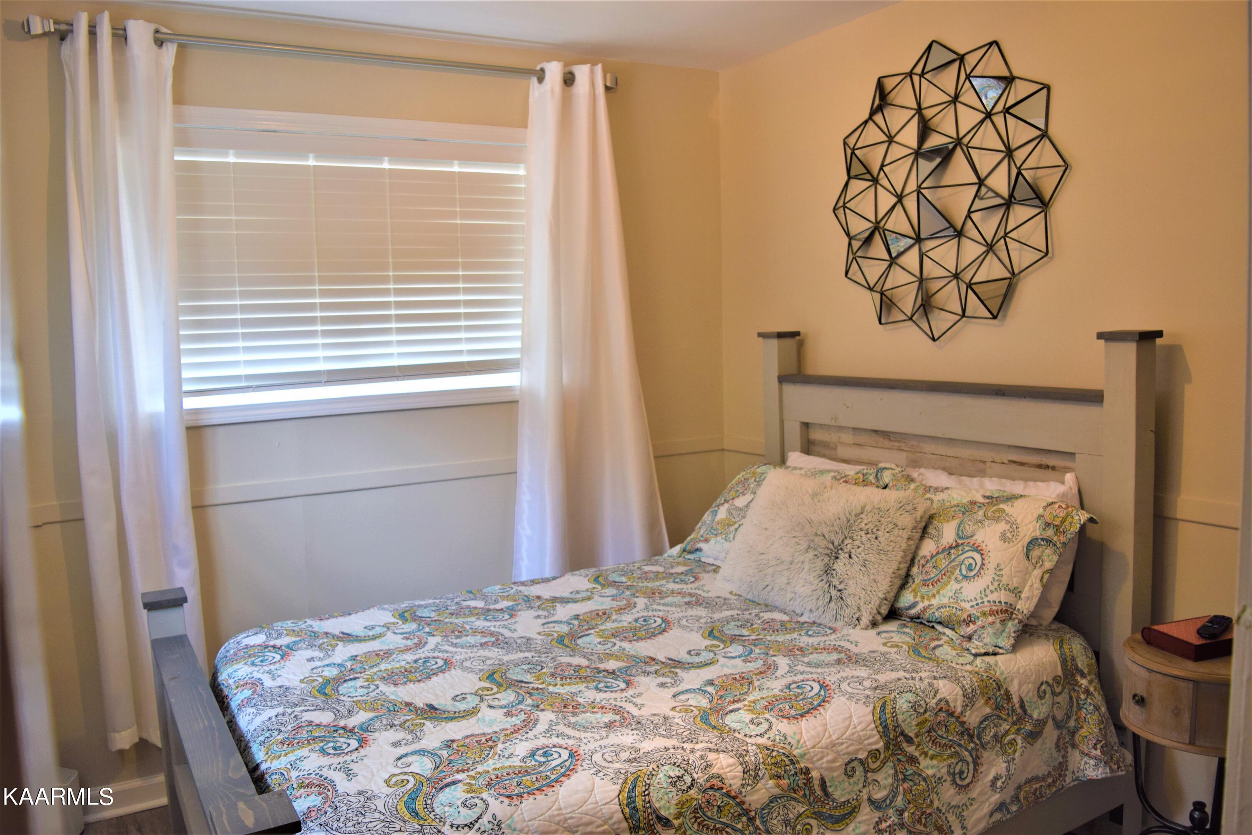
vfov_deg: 47.9
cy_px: 418
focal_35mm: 27
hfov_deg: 67.4
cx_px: 626
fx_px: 939
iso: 400
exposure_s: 1/80
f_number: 4.5
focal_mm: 18
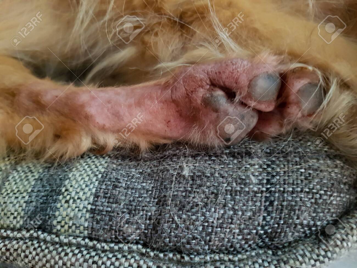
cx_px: 178
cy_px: 134
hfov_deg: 67.3
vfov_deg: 53.1
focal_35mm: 26
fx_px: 268
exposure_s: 1/10
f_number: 1.7
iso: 500
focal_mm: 4.2
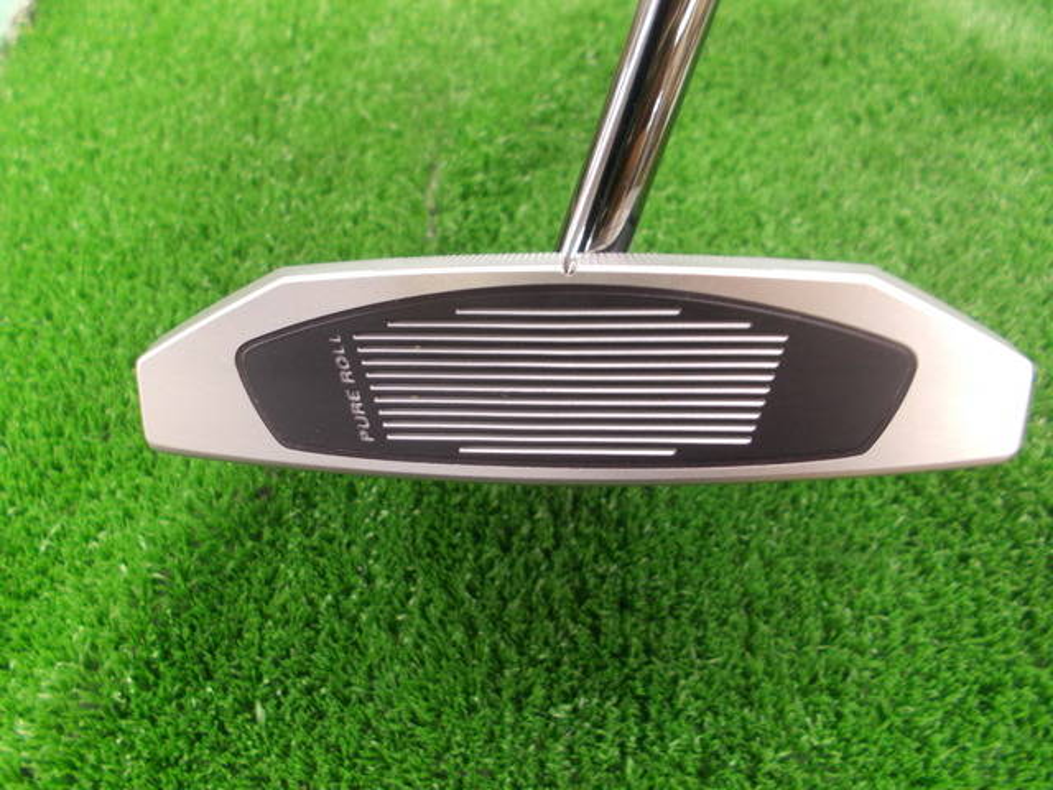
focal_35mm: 26
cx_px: 526
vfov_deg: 53.1
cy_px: 395
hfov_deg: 67.3
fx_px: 791
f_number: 3.2
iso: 200
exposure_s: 1/8
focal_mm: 4.6
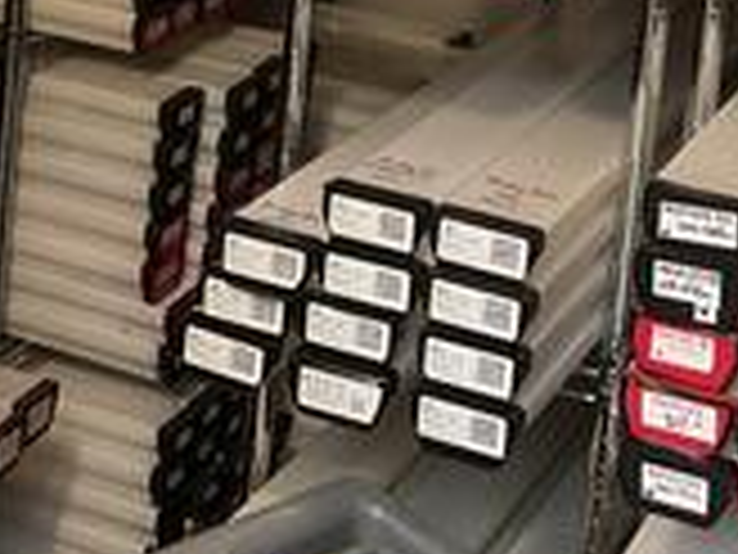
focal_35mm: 106
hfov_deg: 18.3
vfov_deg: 13.3
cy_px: -234
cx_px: 108
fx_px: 2260
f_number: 1.8
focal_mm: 3
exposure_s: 1/40
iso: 200
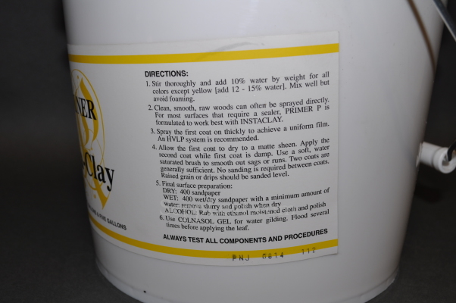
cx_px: 228
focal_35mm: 39
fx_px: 493
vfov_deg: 34.1
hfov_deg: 49.6
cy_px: 152
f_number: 9
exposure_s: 1/160
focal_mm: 26
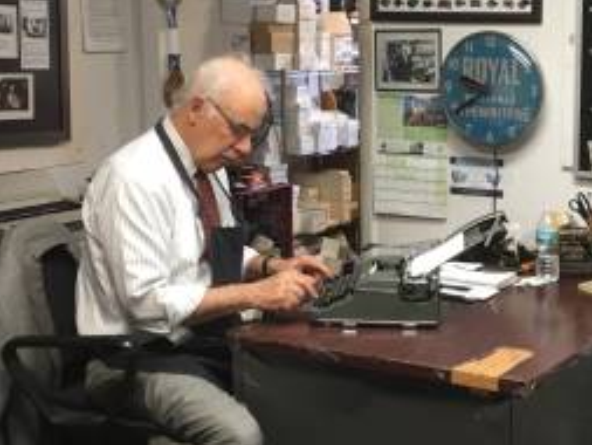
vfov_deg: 22.3
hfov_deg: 28.9
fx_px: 1129
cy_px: 201
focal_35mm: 66
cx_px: 447
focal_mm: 4.15
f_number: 2.2
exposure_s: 1/30
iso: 64
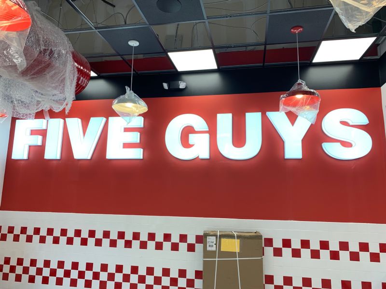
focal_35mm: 26
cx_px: 193
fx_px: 290
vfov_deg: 53.1
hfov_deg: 67.3
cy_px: 144
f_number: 1.8
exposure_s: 1/120
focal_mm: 4.25
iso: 40
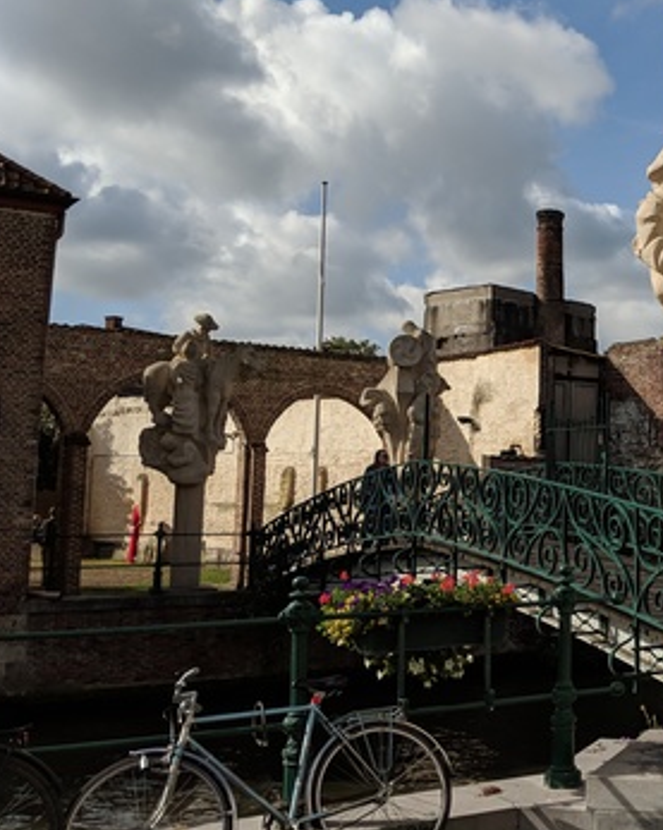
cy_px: 404
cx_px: 691
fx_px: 1130
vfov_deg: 40.4
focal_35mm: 46
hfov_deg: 30.0
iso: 53
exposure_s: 1/5848
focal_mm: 4.44
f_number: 1.8
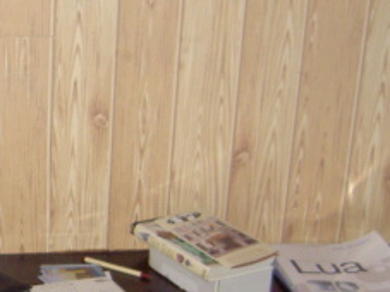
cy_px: 251
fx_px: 1081
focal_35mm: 96
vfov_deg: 15.2
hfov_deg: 19.6
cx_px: -40
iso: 200
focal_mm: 5.6
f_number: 2.8
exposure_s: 1/60
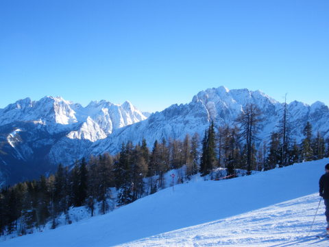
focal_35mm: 36
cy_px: 124
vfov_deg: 39.7
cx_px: 164
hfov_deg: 51.4
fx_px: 342
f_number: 5.4
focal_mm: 6.3
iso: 64
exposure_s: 1/160
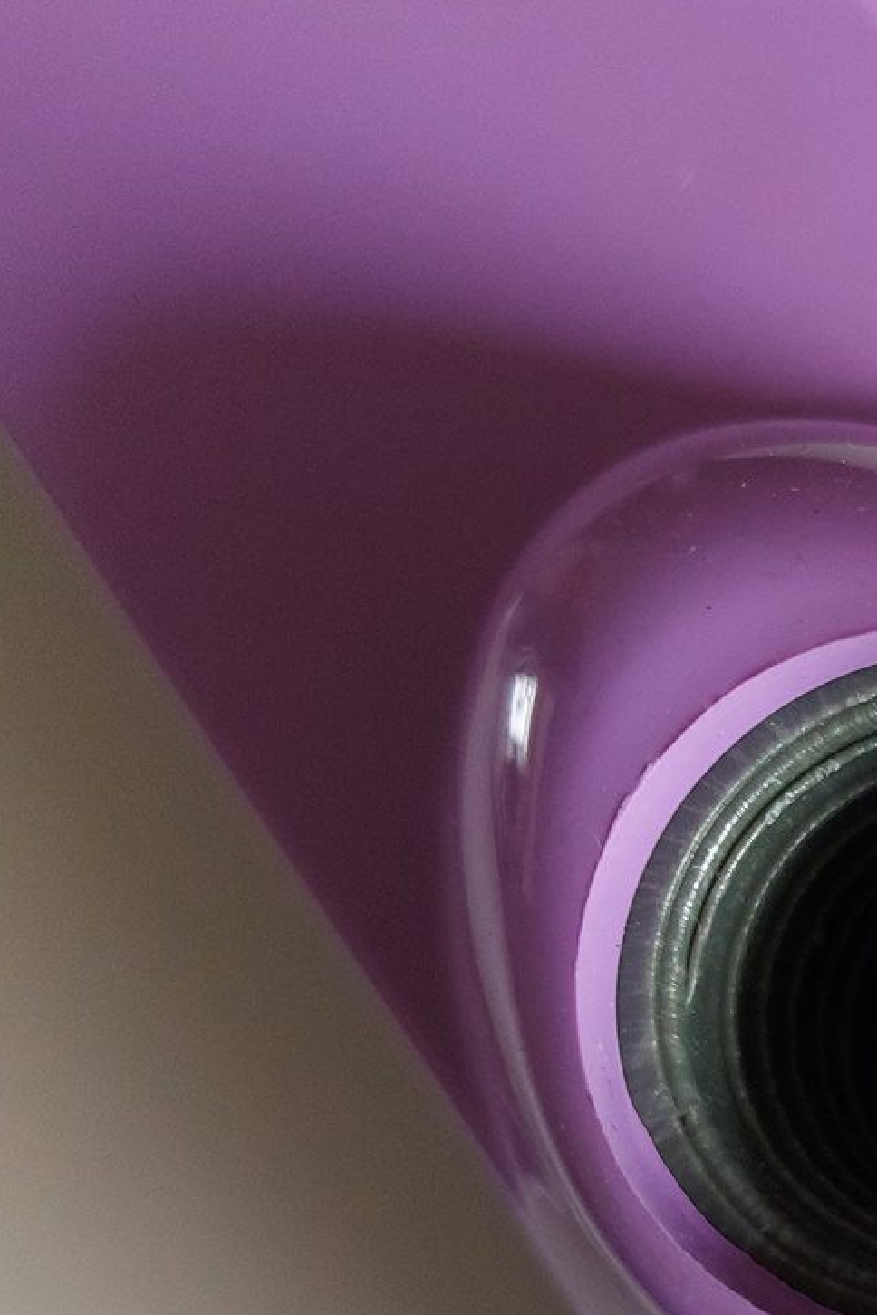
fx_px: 2010
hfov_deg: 22.8
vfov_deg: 35.8
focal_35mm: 55
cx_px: 1031
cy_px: 907
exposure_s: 1/50
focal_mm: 5.23
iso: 250
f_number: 1.8
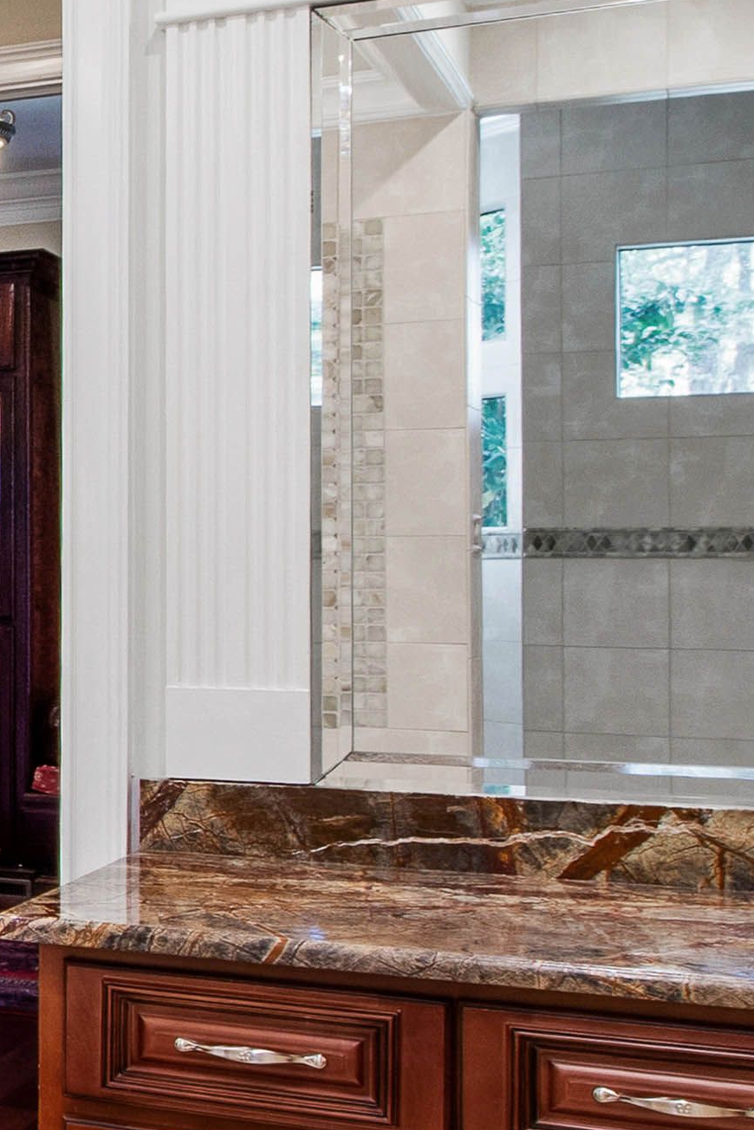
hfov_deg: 16.5
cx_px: -733
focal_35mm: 64
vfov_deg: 31.4
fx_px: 2011
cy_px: 598
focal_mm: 10
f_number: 8
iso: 100
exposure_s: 1/2
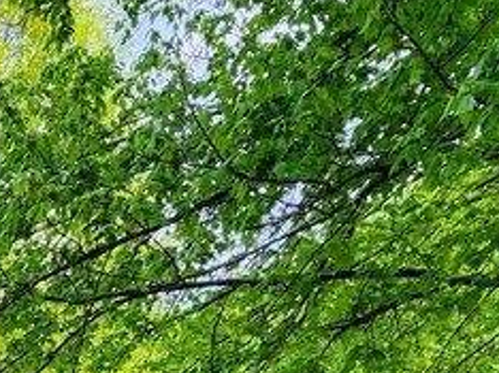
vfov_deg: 19.3
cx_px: -168
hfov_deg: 27.5
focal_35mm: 57
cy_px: 671
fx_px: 821
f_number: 2.2
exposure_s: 1/767
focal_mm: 2.2
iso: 50
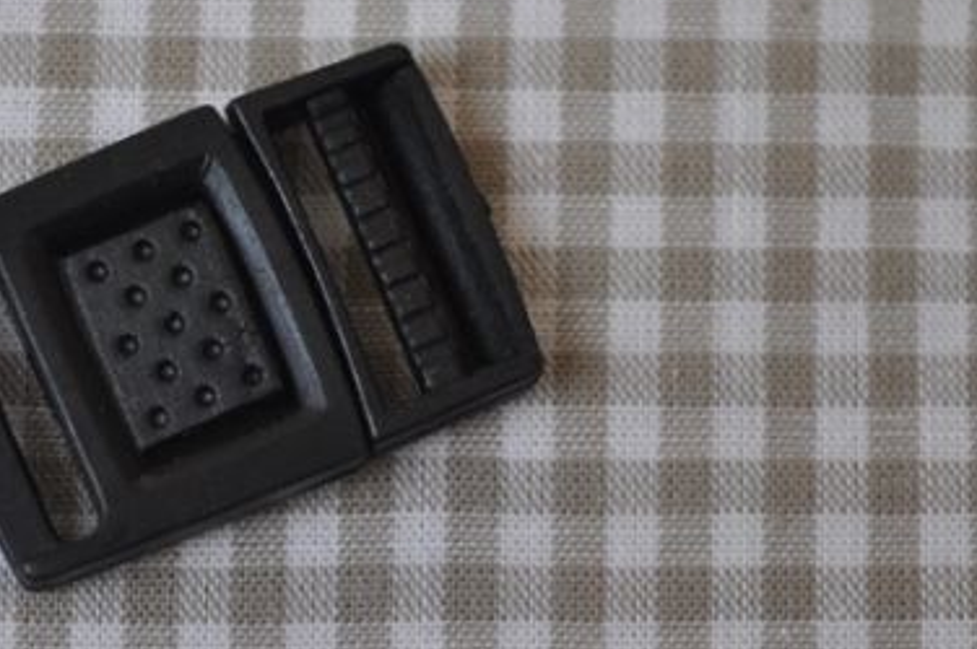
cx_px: 244
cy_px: 315
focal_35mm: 134
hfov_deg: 15.2
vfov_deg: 10.2
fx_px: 3633
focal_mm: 42
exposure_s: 1/100
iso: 400
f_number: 5
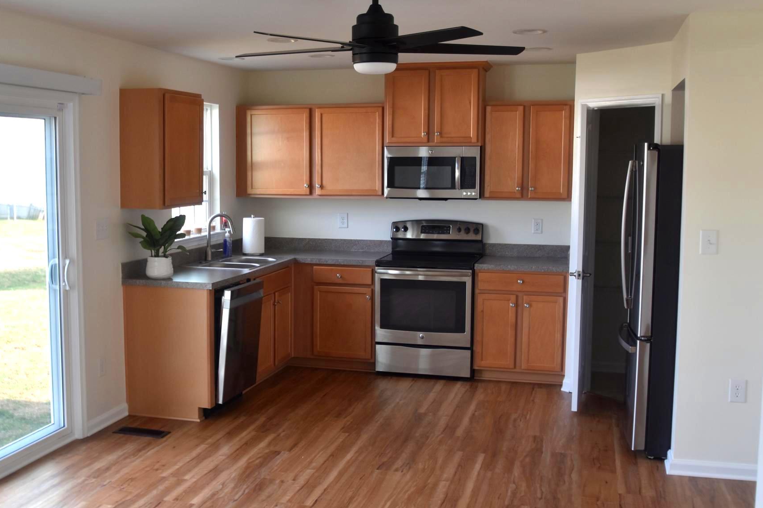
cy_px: 243
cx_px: 339
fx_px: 911
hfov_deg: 45.4
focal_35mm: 43
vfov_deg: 31.2
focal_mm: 24
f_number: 4.5
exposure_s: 1/60
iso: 400
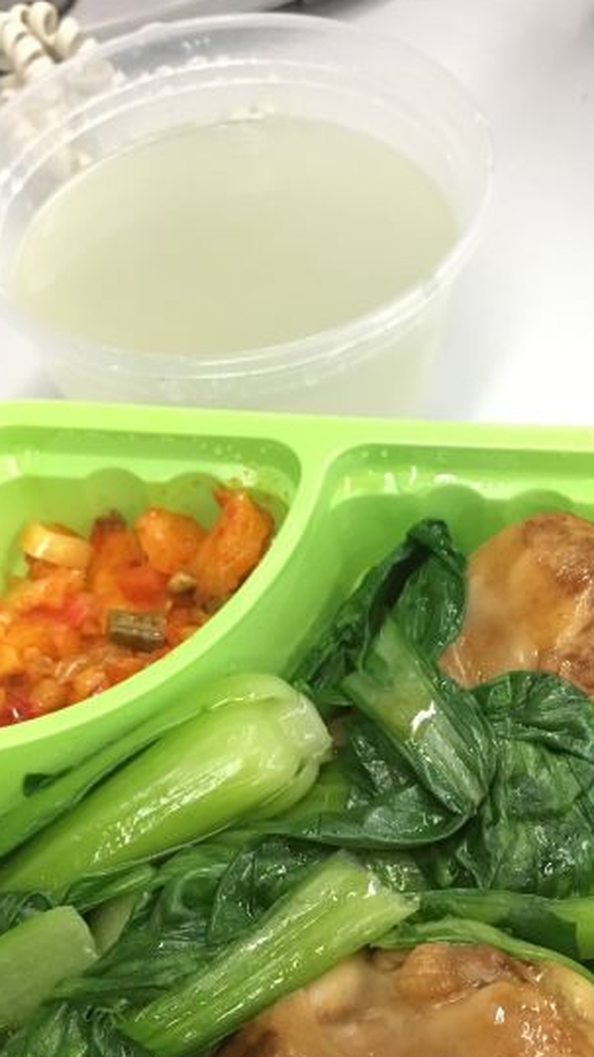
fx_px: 1149
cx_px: 334
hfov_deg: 29.0
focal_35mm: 41
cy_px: 641
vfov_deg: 49.1
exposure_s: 1/17
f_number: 2.2
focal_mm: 4.15
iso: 320
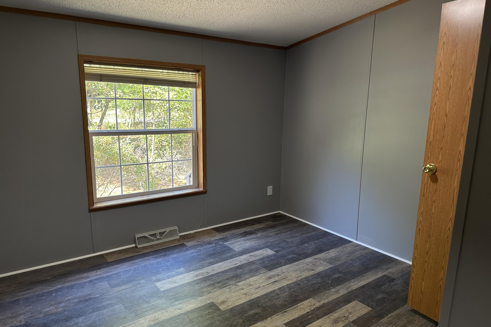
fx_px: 341
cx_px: 246
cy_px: 175
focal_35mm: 25
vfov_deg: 51.3
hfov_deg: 71.5
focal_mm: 6.86
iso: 80
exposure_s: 1/121
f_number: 1.78
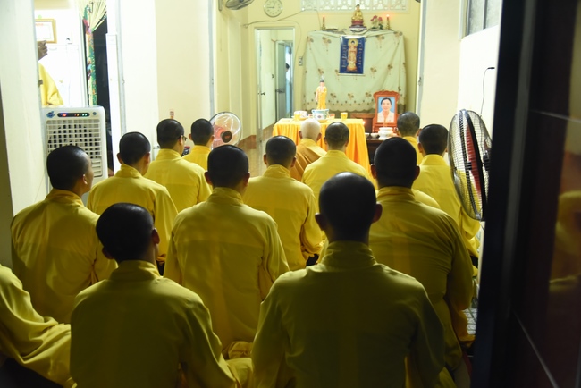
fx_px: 549
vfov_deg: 38.9
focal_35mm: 34
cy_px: 194
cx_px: 290
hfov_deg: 55.8
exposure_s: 1/25
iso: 3600
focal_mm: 34
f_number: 4
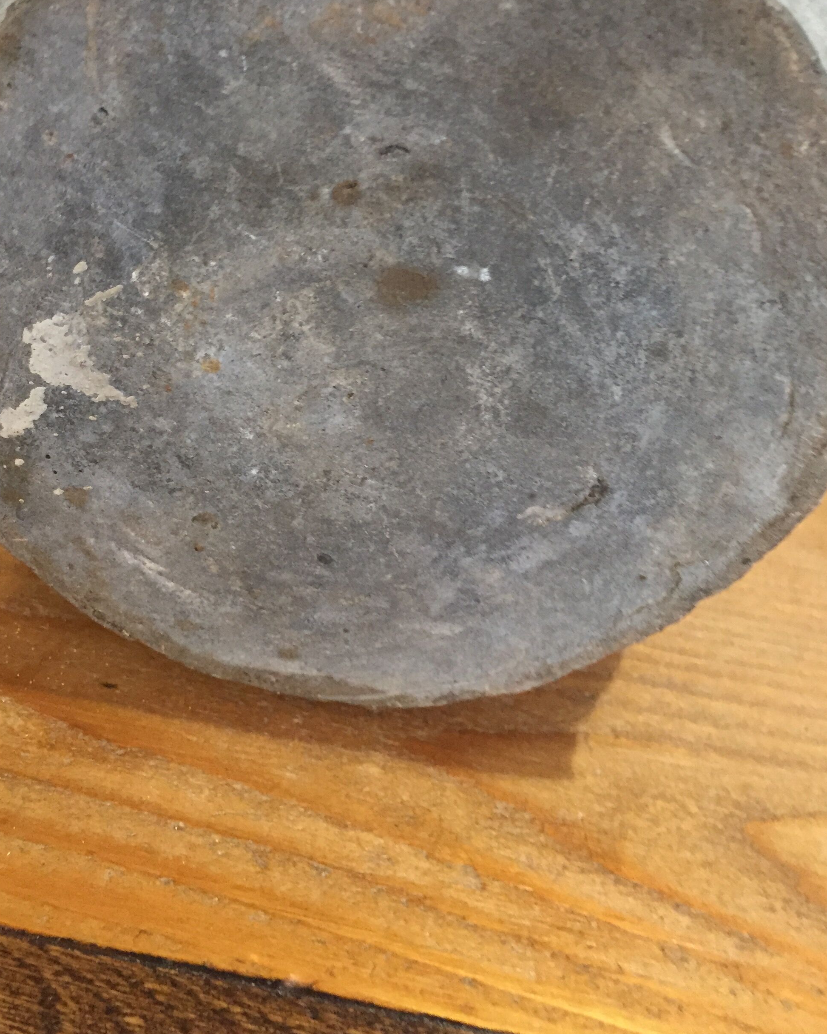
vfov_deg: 47.4
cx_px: 358
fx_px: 1163
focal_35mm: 38
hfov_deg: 39.1
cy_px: 377
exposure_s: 1/33
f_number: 2.2
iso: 250
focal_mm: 4.15
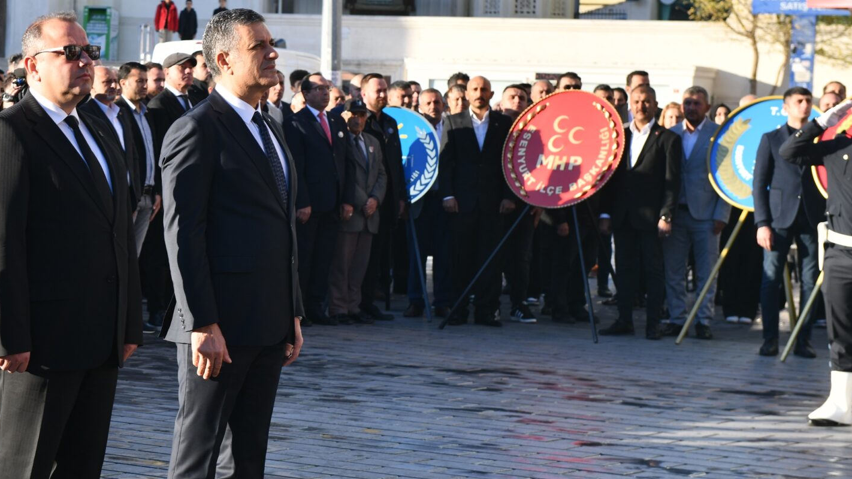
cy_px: 204
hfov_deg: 16.1
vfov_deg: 9.2
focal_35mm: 132
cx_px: 88
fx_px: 2982
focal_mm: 70
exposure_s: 1/250
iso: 100
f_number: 6.3
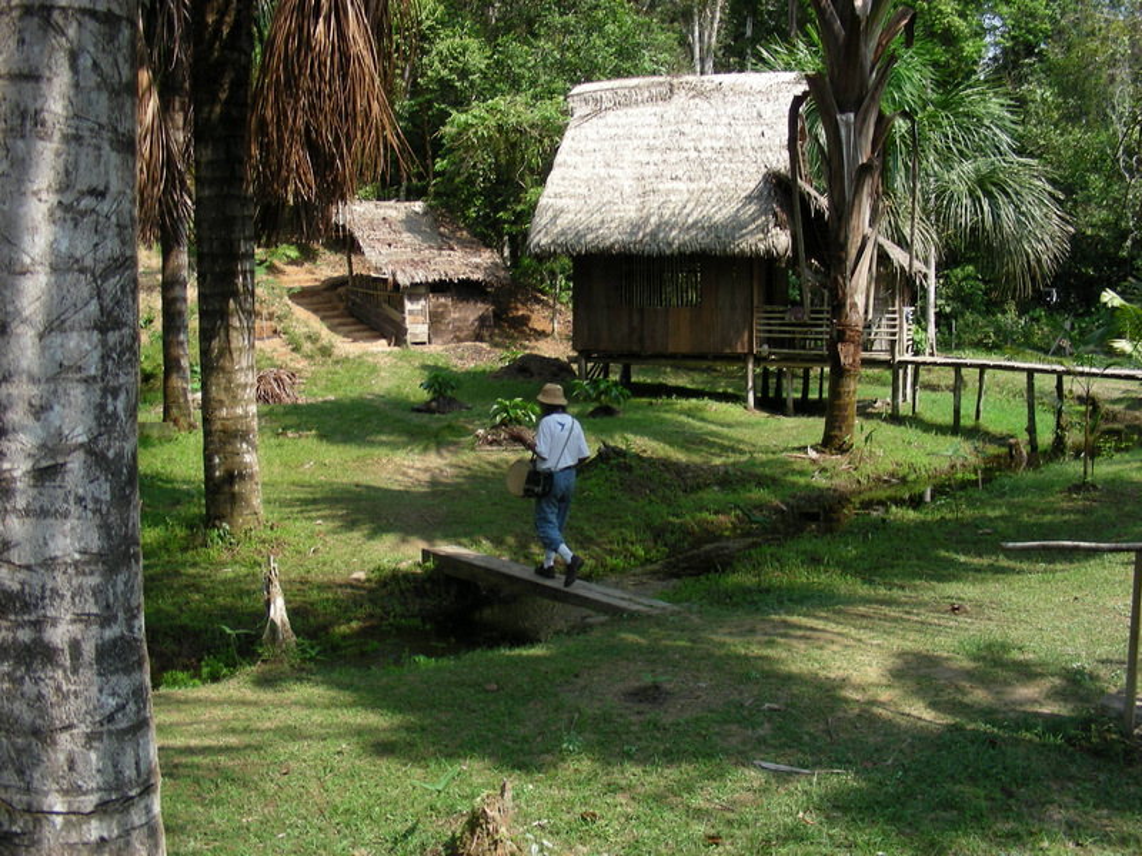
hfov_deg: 49.0
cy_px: 428
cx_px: 571
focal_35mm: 38
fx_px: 1254
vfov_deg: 37.7
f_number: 4
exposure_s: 1/180
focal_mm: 6.3
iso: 50
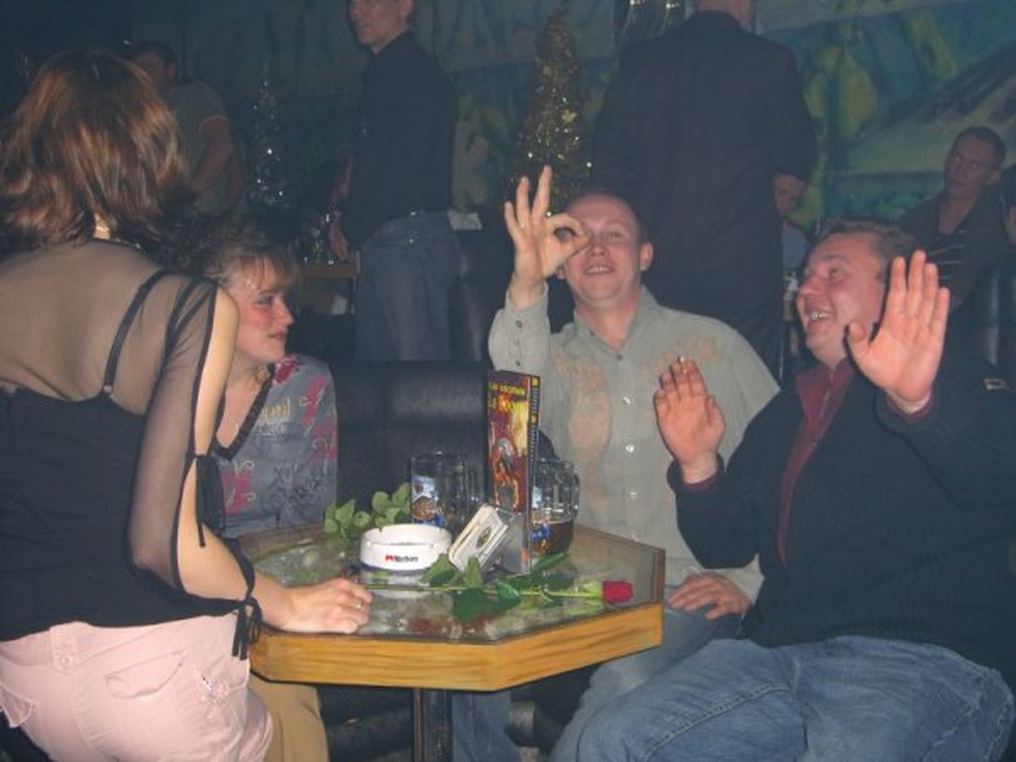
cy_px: 381
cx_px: 508
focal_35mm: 46
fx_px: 1350
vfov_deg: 31.5
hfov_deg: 41.2
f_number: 3.1
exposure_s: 1/60
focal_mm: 9.5
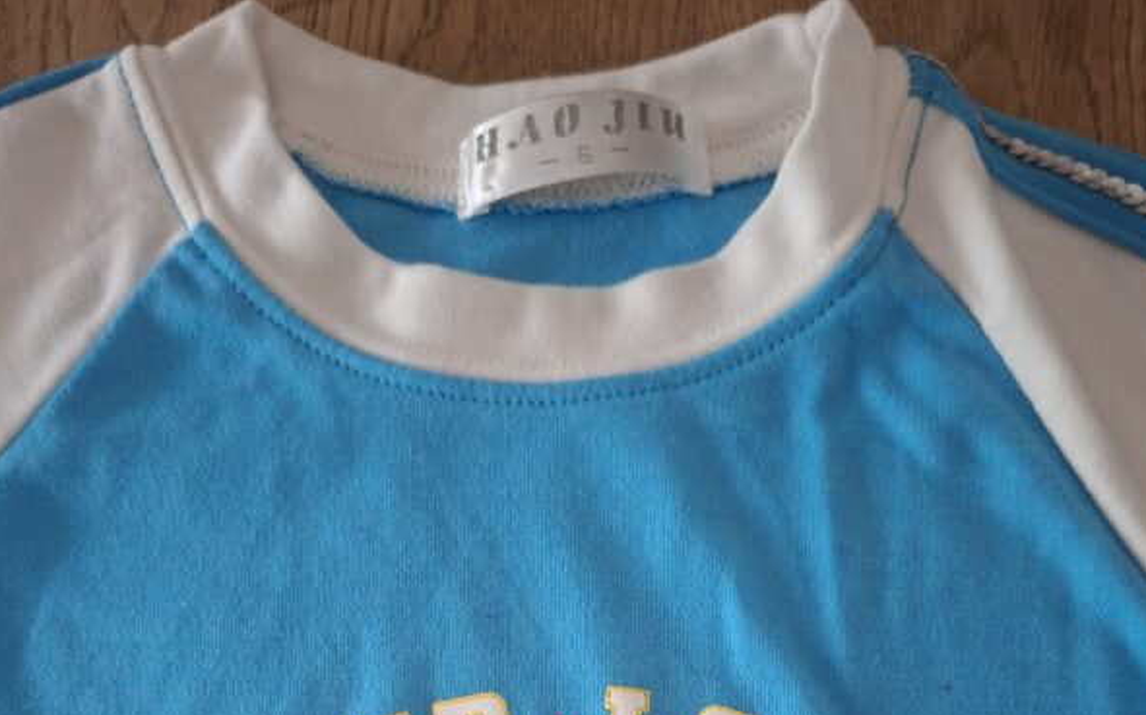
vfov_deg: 33.7
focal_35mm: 33
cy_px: 773
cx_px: 574
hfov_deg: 58.2
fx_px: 1030
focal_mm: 5.54
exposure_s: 1/25
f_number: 1.8
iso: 400
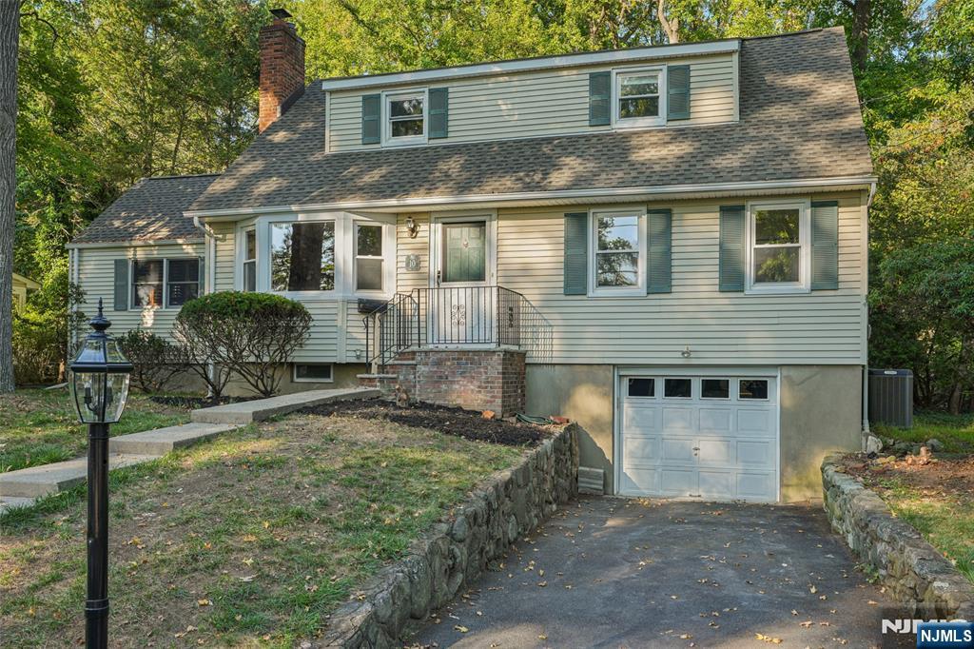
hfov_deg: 60.3
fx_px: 838
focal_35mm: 31
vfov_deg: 42.3
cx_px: 487
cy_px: 324
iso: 125
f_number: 8
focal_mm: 31
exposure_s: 1/40
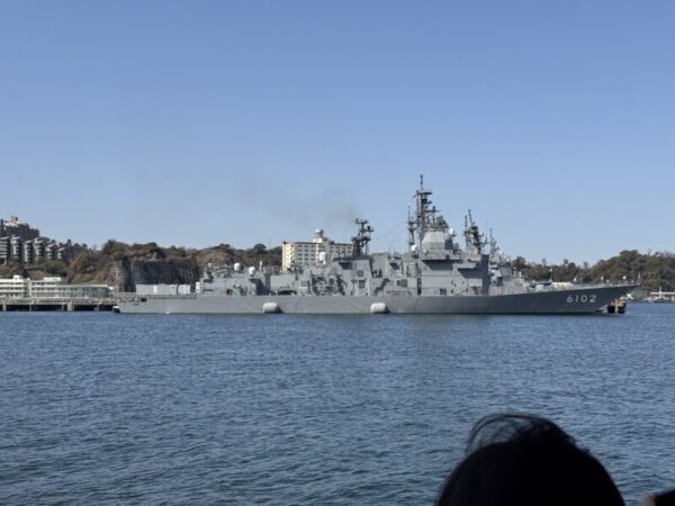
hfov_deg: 39.7
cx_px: 338
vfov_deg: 30.3
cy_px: 253
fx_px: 936
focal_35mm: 48
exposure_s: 1/7092
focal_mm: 6.76
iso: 64
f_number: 1.78
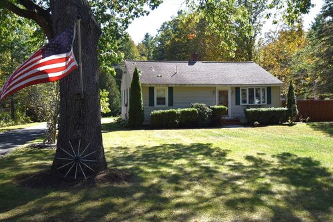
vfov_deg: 43.6
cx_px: 166
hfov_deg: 61.9
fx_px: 277
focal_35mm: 30
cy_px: 111
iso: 200
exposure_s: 1/250
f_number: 8
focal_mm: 20
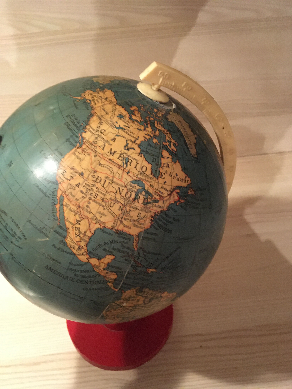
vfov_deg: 61.7
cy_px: 194
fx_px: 326
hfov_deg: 48.2
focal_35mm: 29
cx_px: 146
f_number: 2.2
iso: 250
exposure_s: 1/17
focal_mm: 4.15
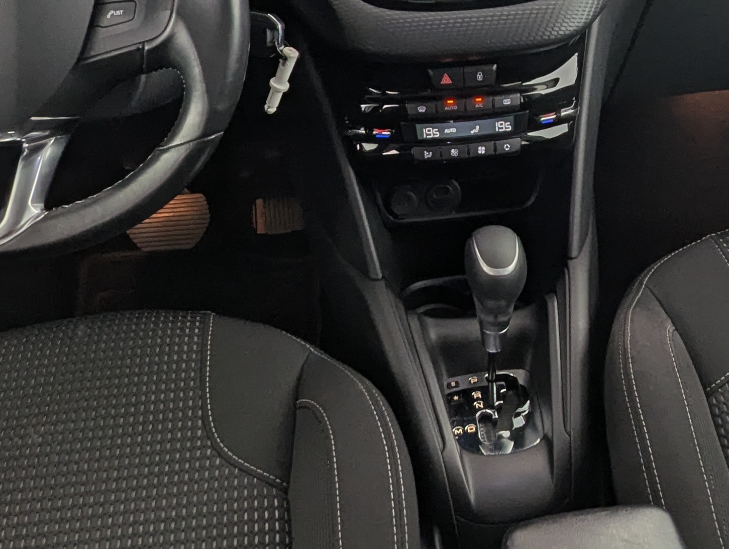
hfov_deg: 41.4
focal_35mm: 45
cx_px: 499
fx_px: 949
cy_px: 168
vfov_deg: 31.9
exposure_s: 1/49.8
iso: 35
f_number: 2.2
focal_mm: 2.35
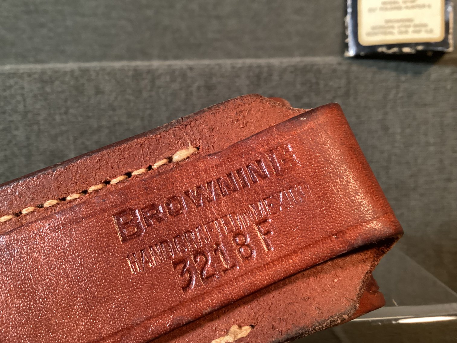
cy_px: 172
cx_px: 228
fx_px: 409
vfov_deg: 45.4
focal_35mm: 31
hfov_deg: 58.3
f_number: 2.4
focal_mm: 3.3
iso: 400
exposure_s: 1/40
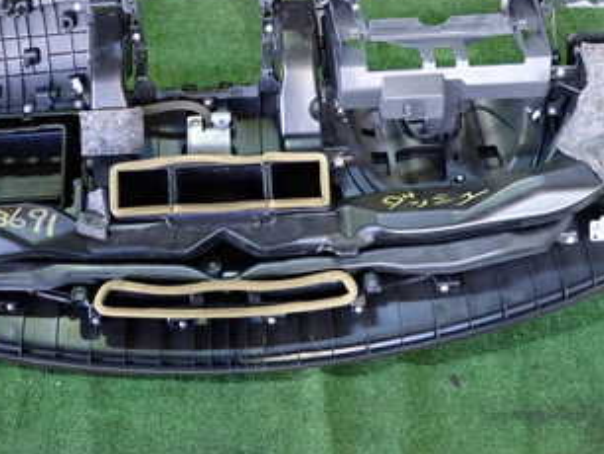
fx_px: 856
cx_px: 221
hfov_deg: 38.6
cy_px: 99
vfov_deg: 29.1
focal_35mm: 49
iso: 400
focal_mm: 4.5
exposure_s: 1/30
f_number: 2
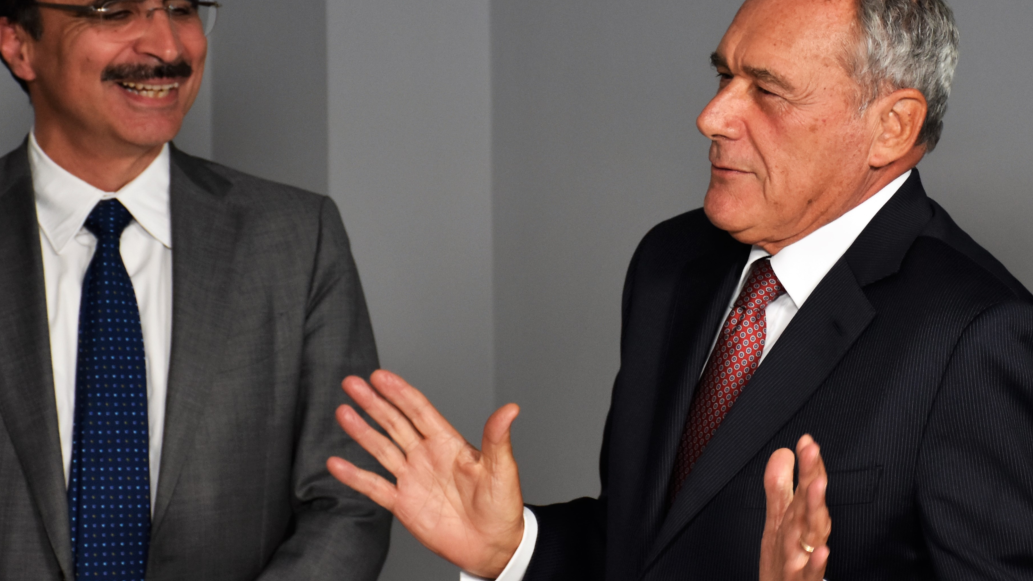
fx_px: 4684
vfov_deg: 7.1
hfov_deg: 12.5
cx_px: 803
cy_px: 187
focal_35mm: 171
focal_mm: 66
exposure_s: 1/80
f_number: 5
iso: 640
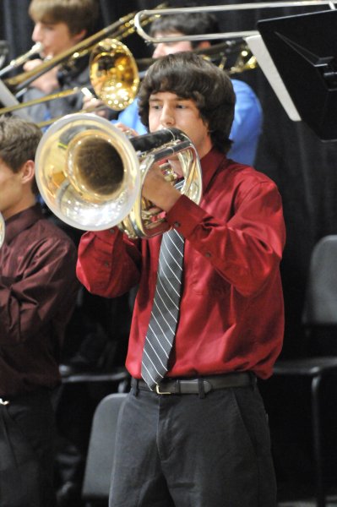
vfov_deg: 11.8
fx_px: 2447
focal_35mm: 174
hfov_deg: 7.9
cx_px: 168
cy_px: 254
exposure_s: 1/60
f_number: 2.8
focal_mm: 116
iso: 3200
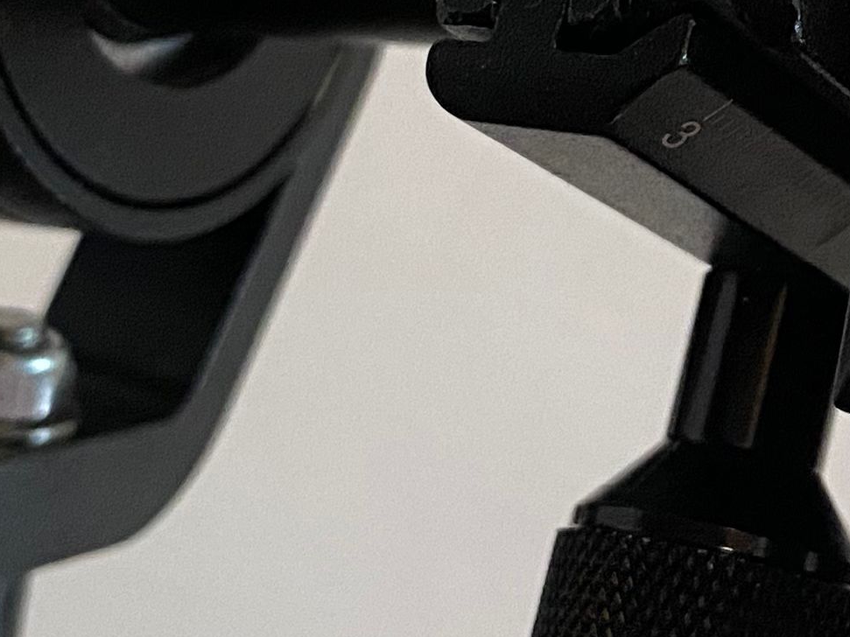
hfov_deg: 18.0
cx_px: 751
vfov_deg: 13.3
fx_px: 2652
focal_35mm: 108
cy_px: -136
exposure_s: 1/57
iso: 500
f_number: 1.8
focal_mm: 4.25
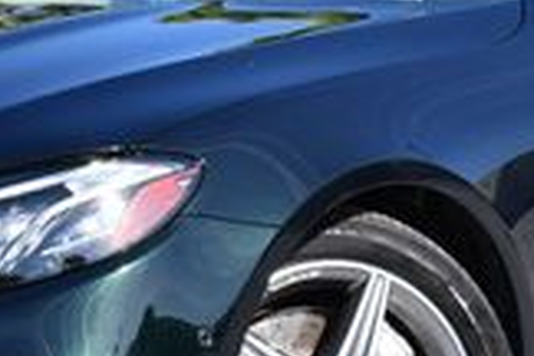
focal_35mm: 229
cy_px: 43
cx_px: 307
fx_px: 3397
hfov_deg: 9.0
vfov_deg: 6.0
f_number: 8
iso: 180
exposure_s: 1/250
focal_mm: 29
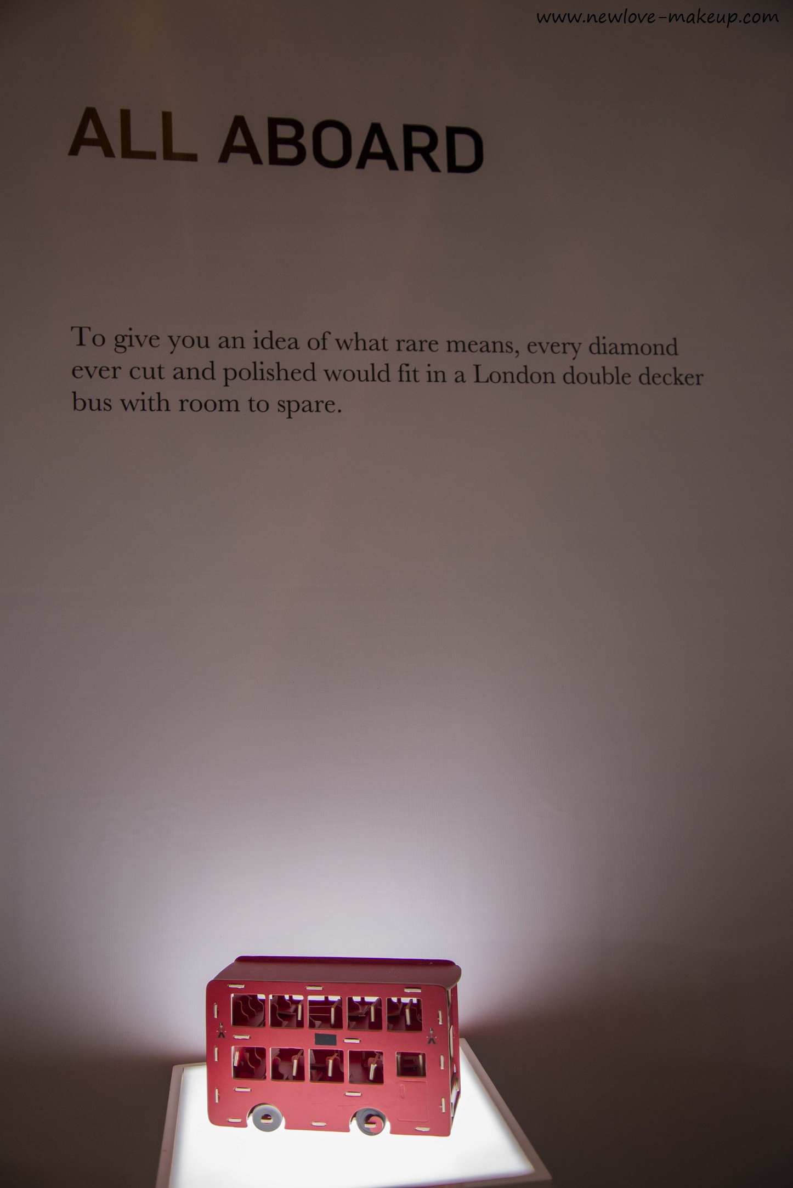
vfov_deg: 58.7
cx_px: 396
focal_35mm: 32
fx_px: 1056
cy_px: 594
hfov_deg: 41.2
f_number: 4
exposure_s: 1/100
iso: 800
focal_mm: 32
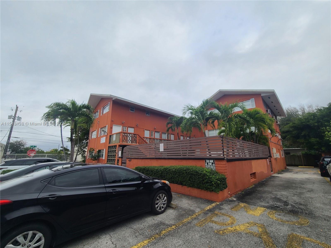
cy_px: 124
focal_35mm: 13
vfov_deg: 89.9
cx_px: 166
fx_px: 124
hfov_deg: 106.2
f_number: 2.2
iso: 50
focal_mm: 2.2
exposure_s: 1/1343
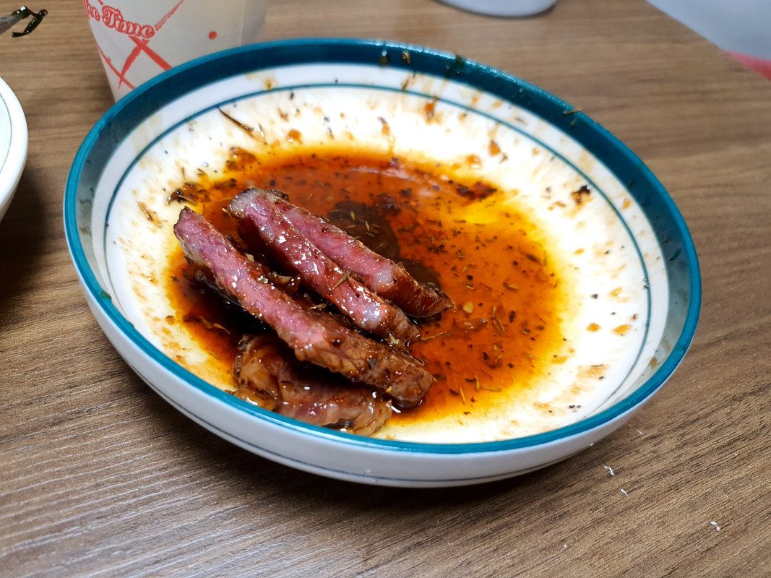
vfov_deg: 53.1
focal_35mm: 26
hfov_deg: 67.3
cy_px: 289
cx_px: 386
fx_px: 579
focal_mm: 4.3
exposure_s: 1/60
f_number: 1.5
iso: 80
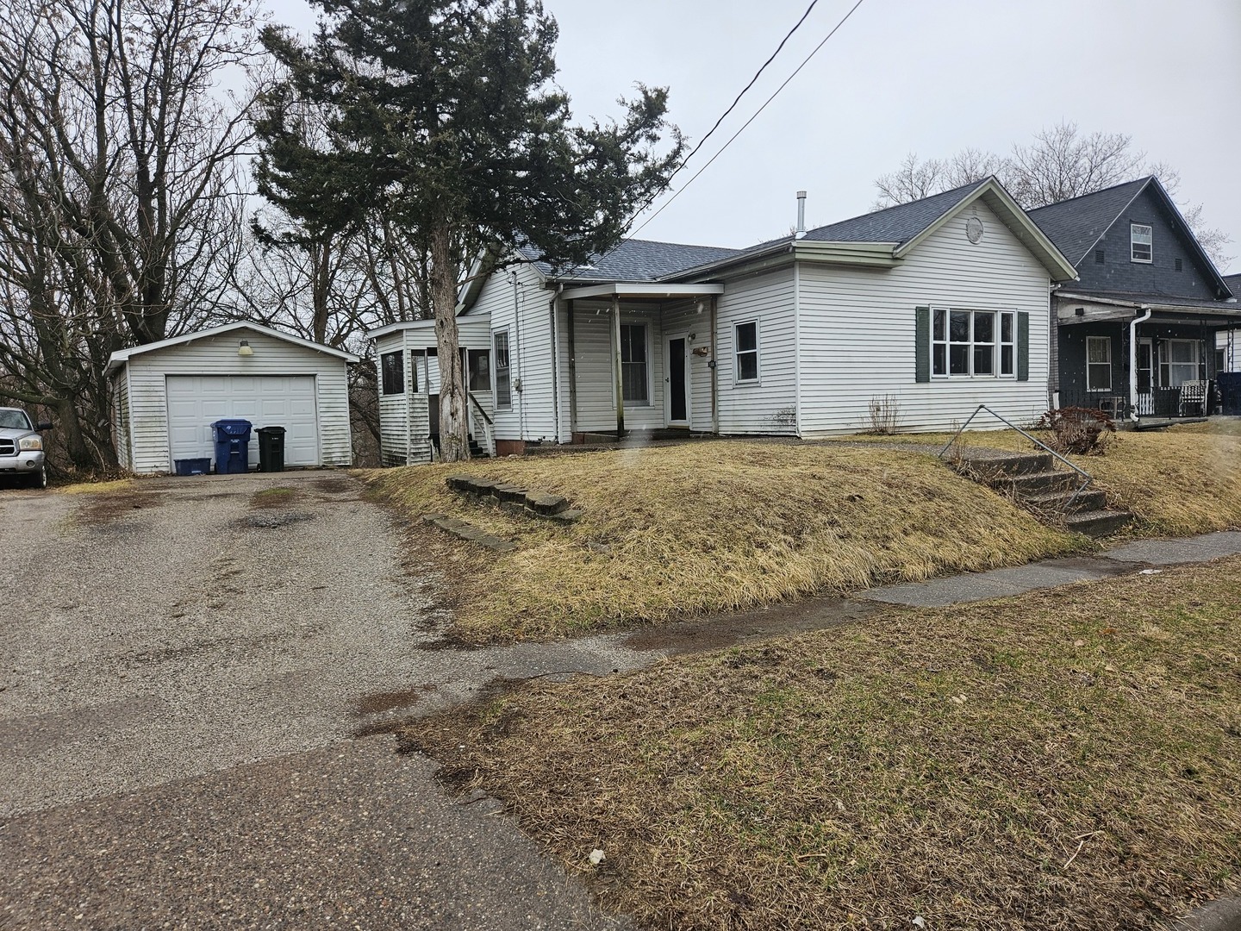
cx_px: 620
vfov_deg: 58.9
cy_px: 466
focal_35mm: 23
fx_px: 825
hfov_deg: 73.9
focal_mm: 5.4
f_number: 1.8
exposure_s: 1/470
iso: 40
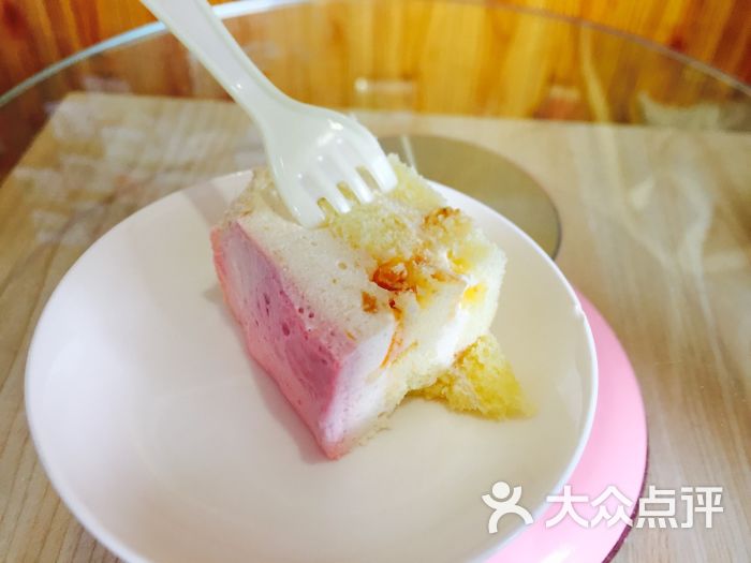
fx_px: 629
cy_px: 282
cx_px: 376
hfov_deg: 61.7
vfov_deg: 48.2
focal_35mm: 29
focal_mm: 4.15
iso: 50
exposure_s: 1/33
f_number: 2.2
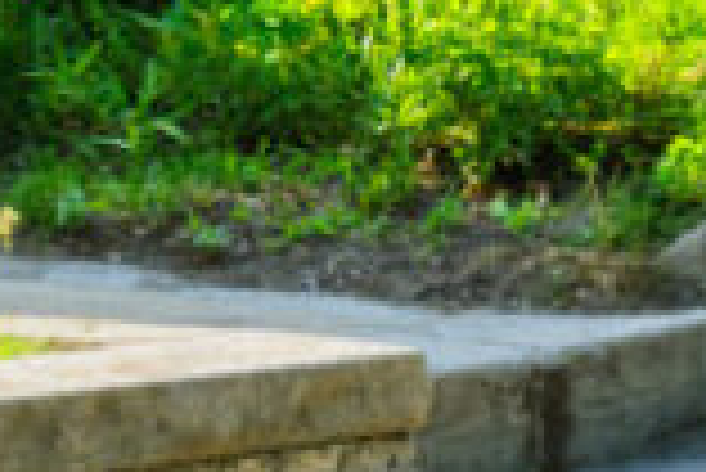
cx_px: -202
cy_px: 94
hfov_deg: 8.0
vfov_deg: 5.4
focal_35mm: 254
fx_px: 4986
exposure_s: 1/80
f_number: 5.6
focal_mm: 52
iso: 200
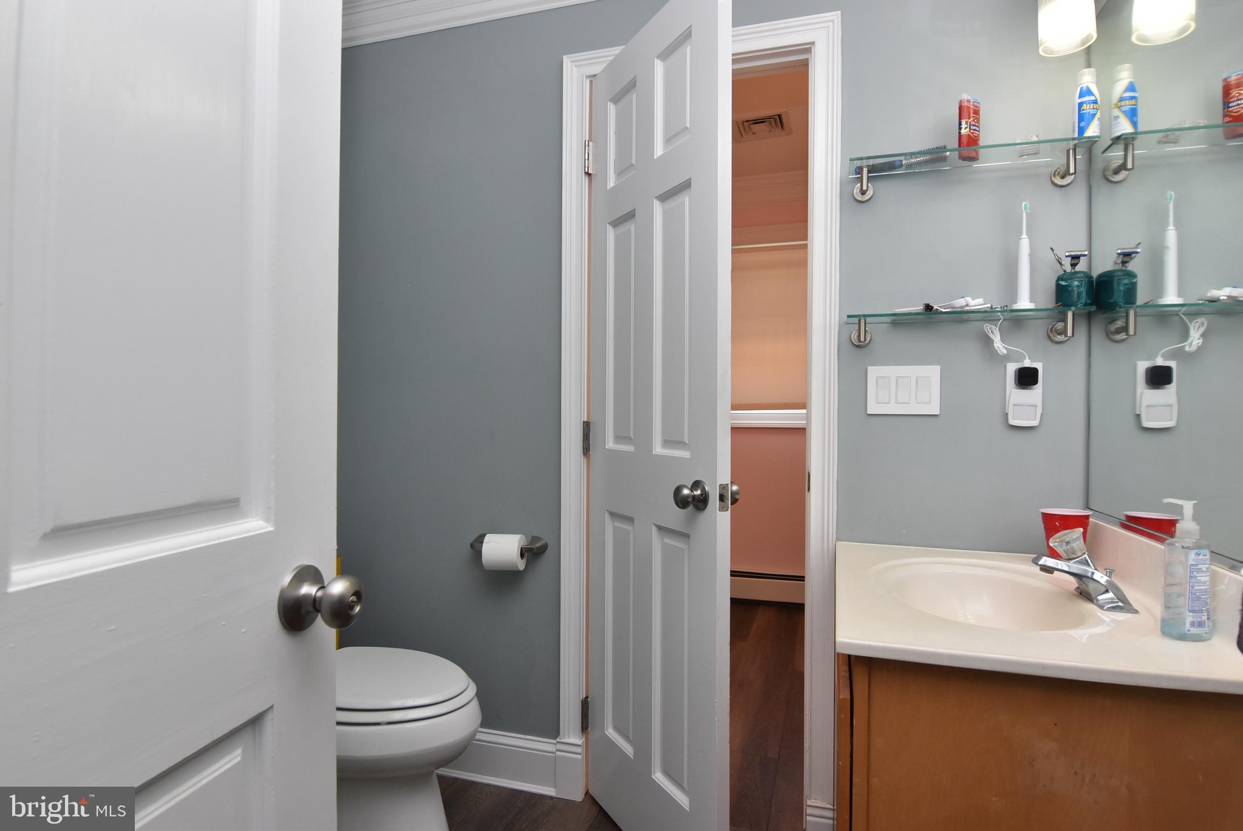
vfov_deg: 67.5
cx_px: 622
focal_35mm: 18
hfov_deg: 90.0
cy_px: 416
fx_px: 622
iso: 800
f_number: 9
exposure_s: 1/125
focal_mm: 12
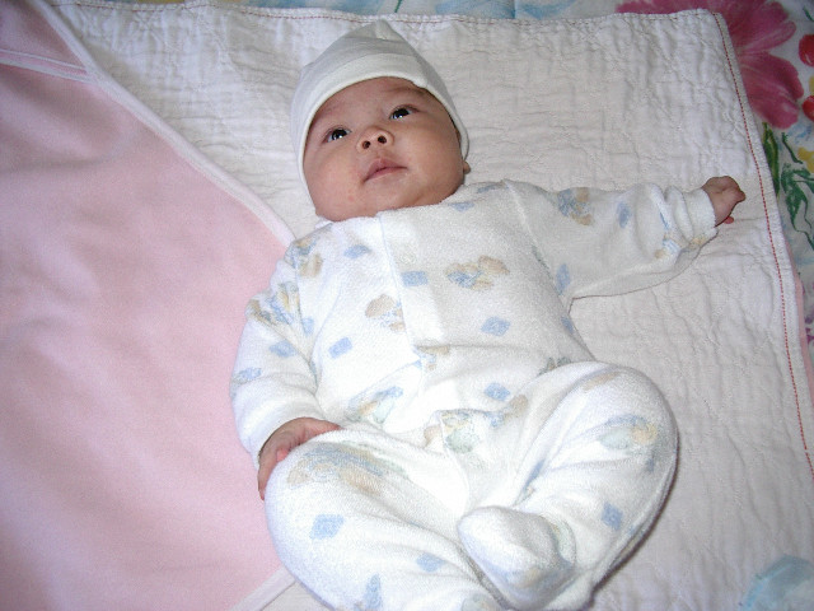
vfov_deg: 37.7
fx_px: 894
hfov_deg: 49.0
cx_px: 407
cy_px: 306
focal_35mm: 38
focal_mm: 5.8
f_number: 2.6
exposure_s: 1/60
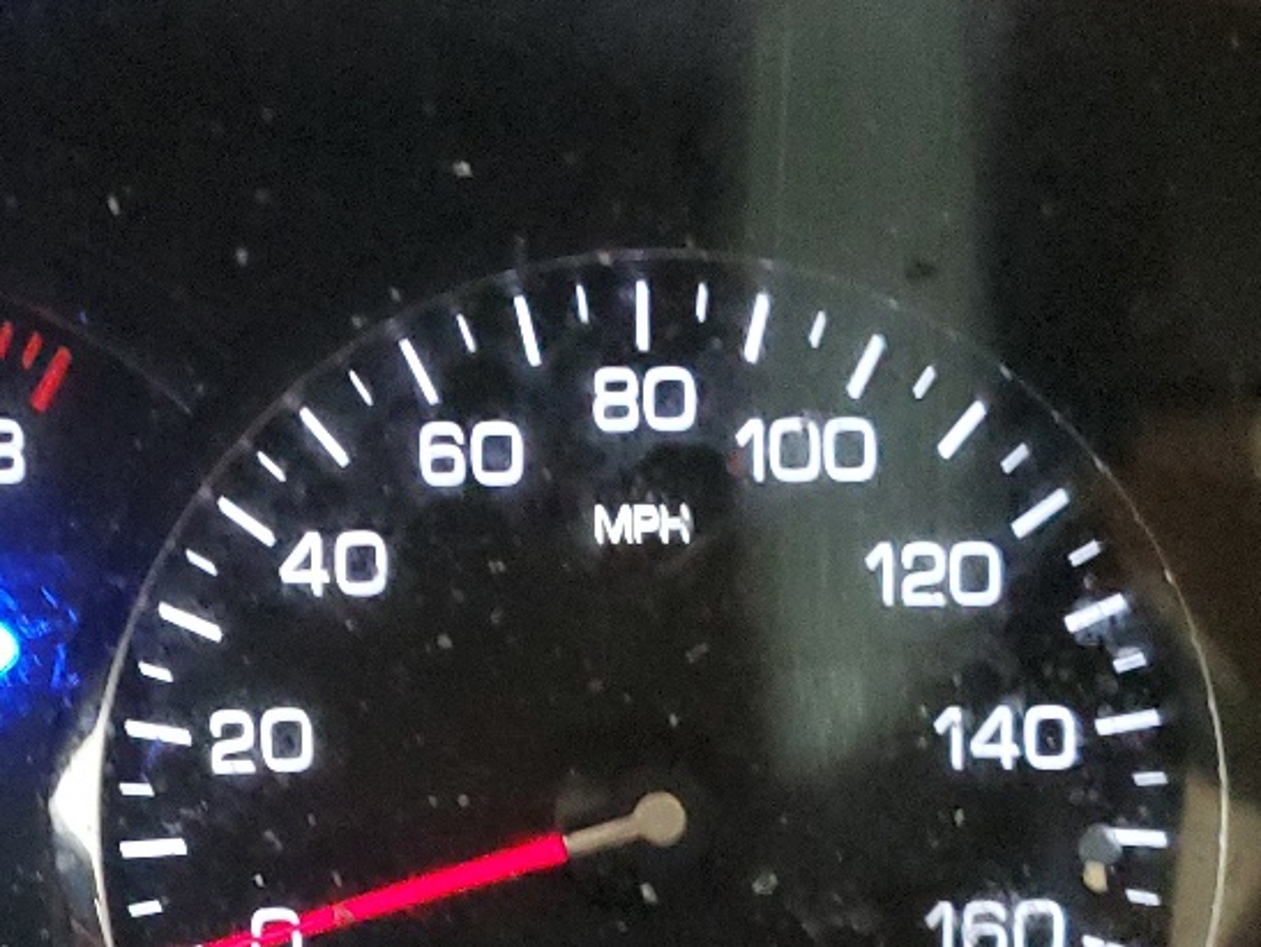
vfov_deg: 19.1
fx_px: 2770
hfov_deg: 24.9
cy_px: 818
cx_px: 141
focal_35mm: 76
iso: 595
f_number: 1.5
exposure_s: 1/15
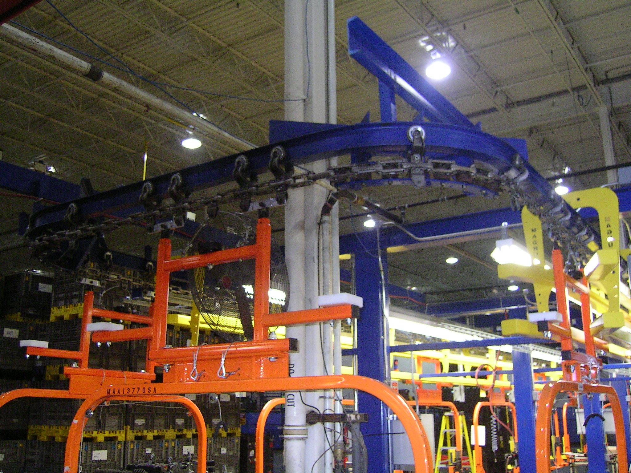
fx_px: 656
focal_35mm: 36
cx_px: 316
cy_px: 236
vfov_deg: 39.7
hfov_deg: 51.4
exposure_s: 1/30
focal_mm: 5.6
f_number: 2.8
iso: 141
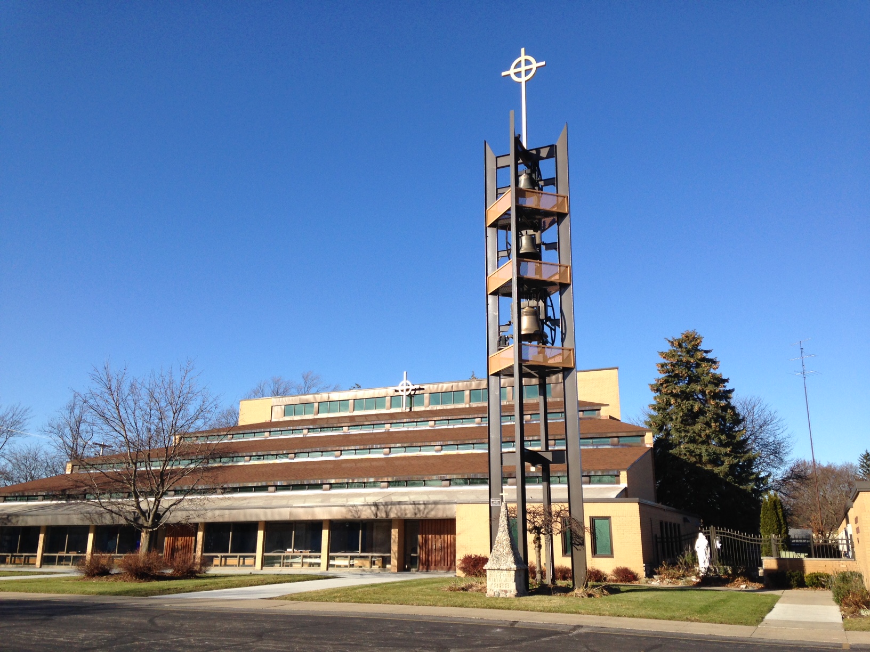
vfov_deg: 42.9
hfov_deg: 55.4
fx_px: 829
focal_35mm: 33
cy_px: 326
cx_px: 435
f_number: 2.4
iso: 50
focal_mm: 4.12
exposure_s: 1/1355
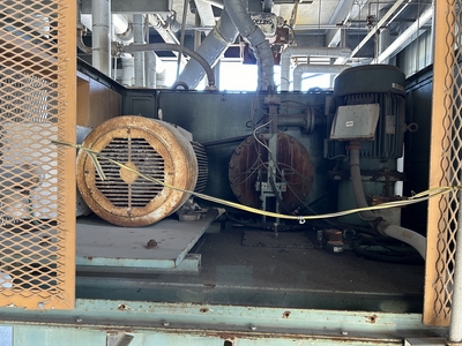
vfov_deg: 53.1
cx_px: 231
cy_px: 173
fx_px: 347
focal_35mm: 26
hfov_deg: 67.3
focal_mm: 5.7
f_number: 1.5
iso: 200
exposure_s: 1/60
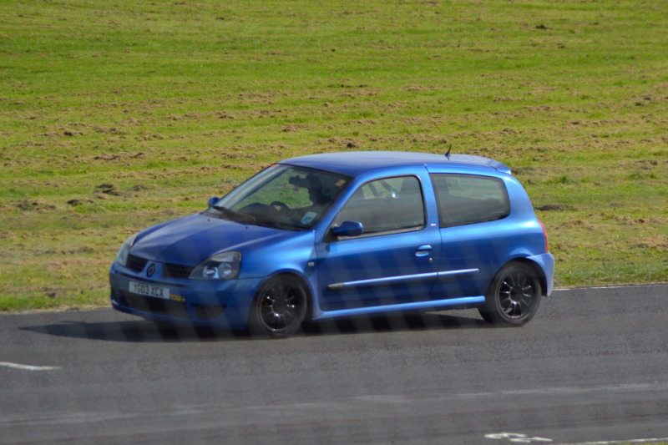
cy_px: 222
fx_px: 6956
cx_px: 334
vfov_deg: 3.7
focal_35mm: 375
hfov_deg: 5.5
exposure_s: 1/1600
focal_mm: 250
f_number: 6.3
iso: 400
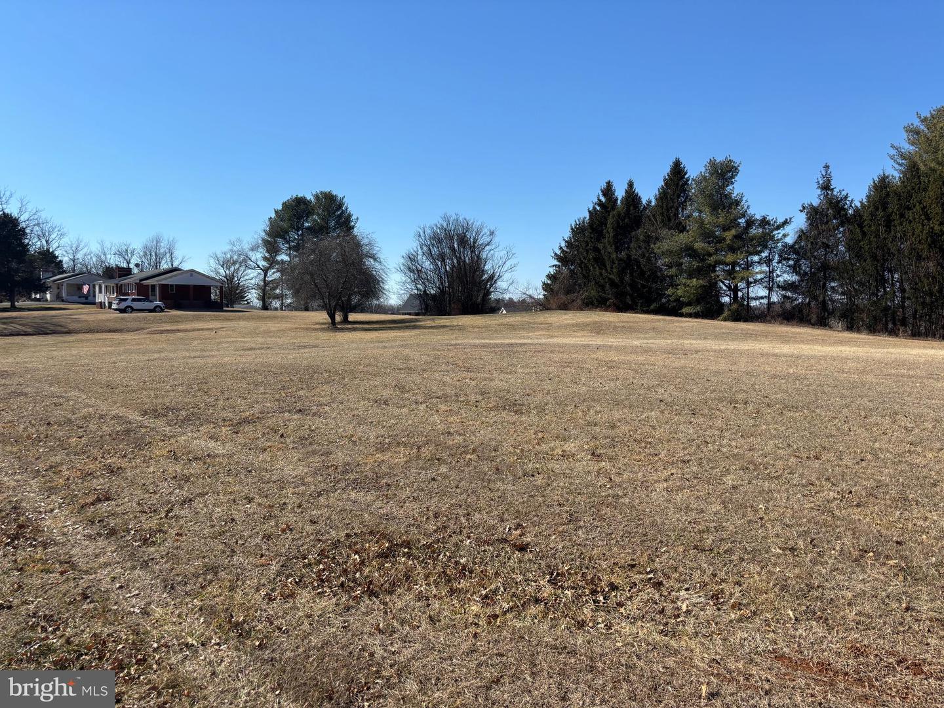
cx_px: 472
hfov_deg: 67.3
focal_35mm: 26
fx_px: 709
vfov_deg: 53.1
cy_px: 354
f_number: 1.6
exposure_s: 1/3650
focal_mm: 5.96
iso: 50
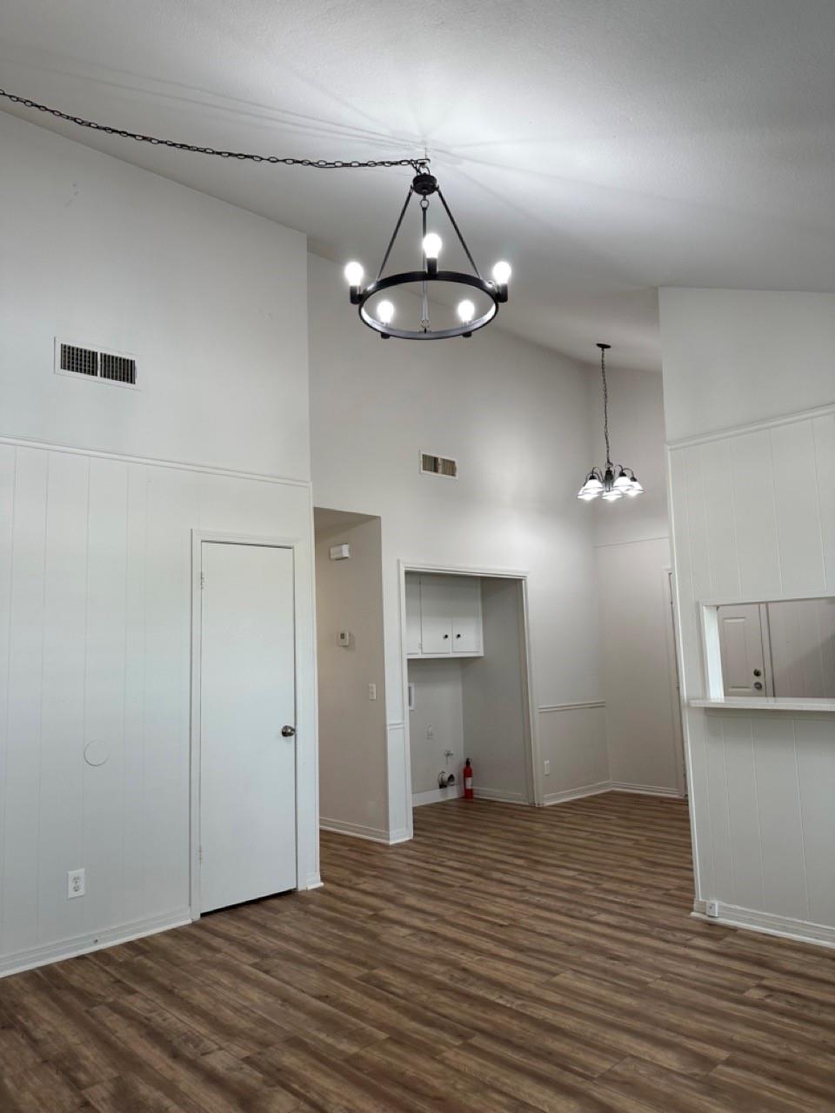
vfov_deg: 71.6
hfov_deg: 56.8
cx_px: 418
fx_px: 772
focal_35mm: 24
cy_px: 556
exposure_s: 1/120
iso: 100
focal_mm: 6.86
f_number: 1.78
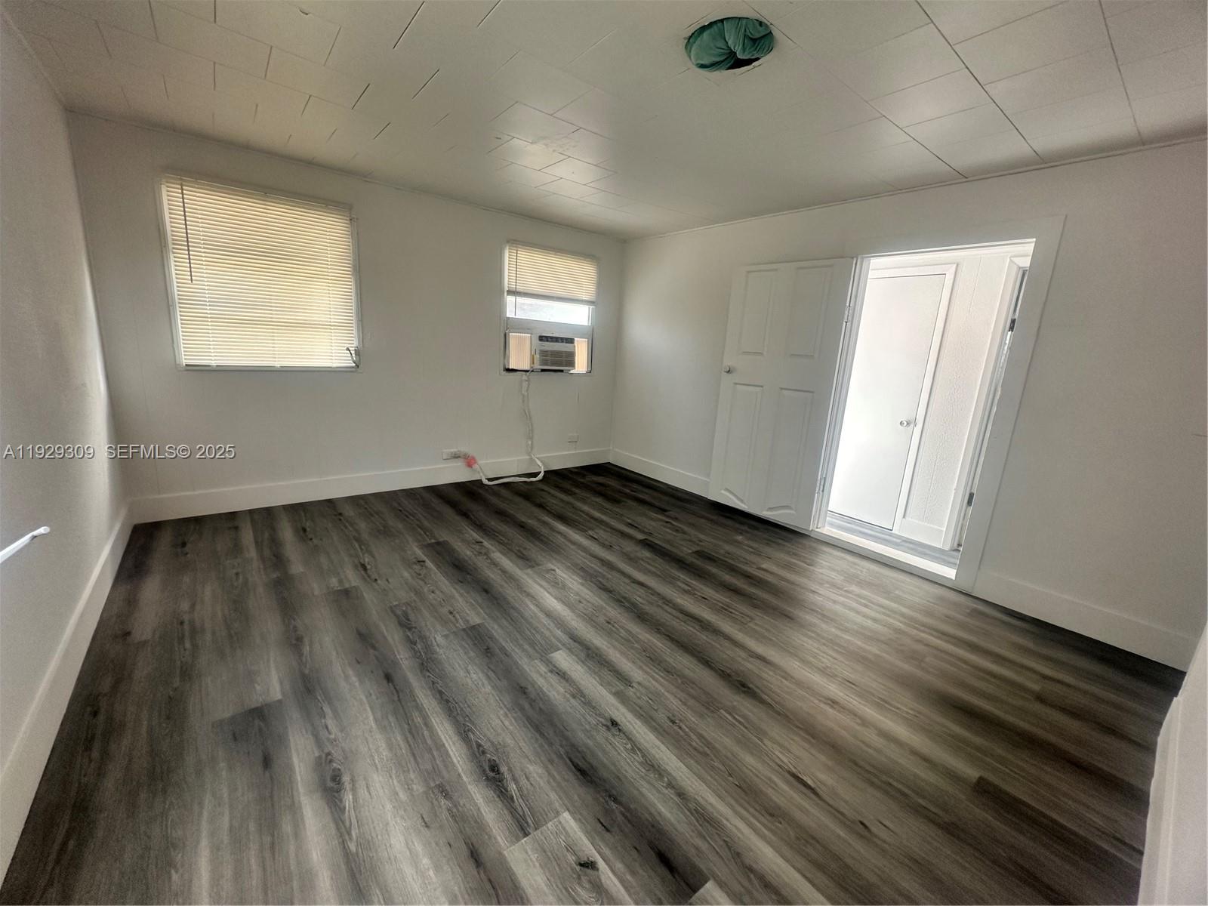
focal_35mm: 14
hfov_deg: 102.1
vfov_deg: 85.7
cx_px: 604
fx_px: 489
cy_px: 453
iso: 160
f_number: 2.2
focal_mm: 2.22
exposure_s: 1/60
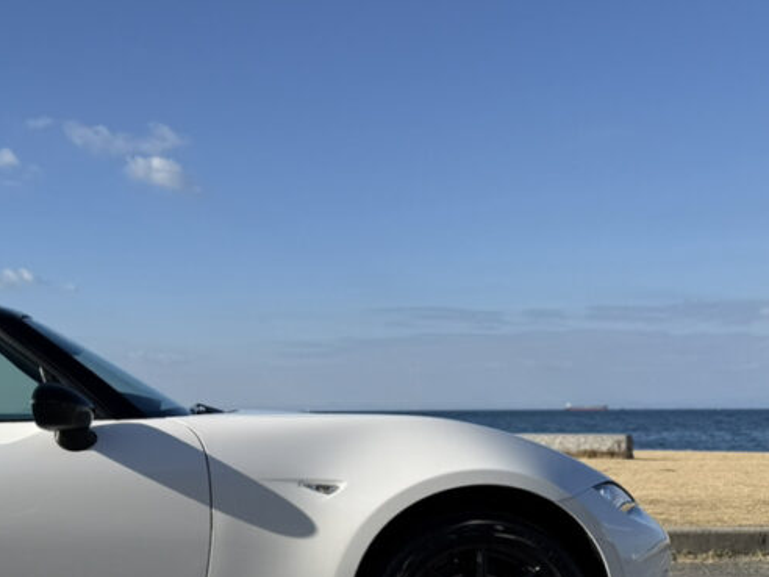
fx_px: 1111
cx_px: 59
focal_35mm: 50
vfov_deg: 28.5
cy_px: 461
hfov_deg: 35.6
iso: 80
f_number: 1.78
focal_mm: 6.76
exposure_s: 1/6173
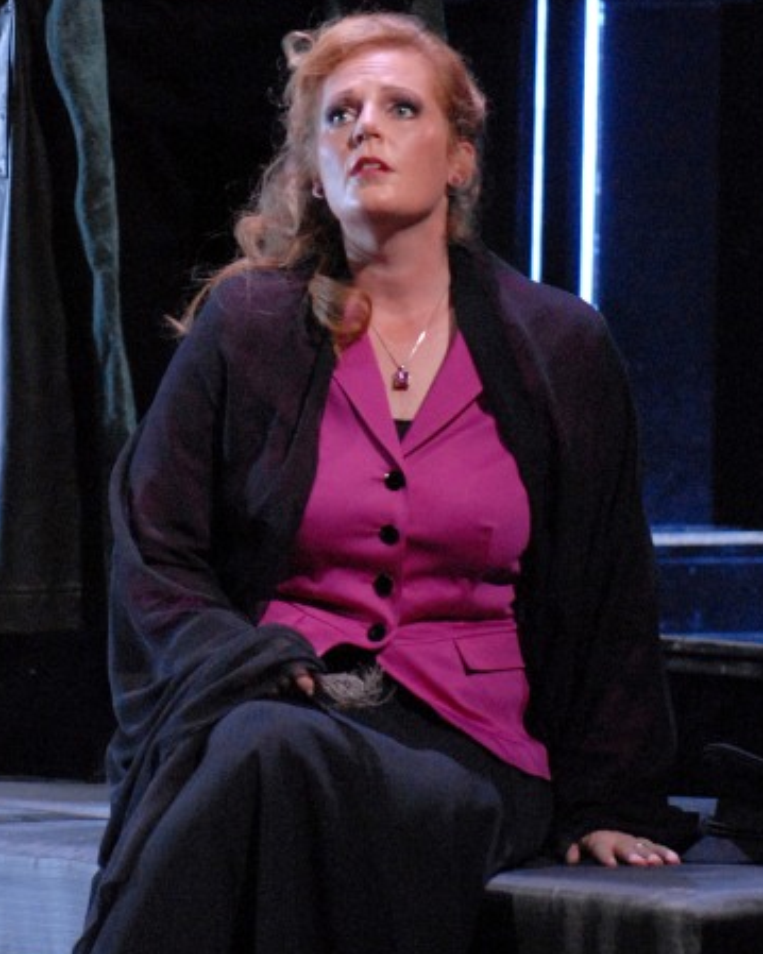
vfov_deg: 3.5
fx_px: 15417
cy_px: 257
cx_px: 190
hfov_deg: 2.8
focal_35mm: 546
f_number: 2.8
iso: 1000
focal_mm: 170
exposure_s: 1/25
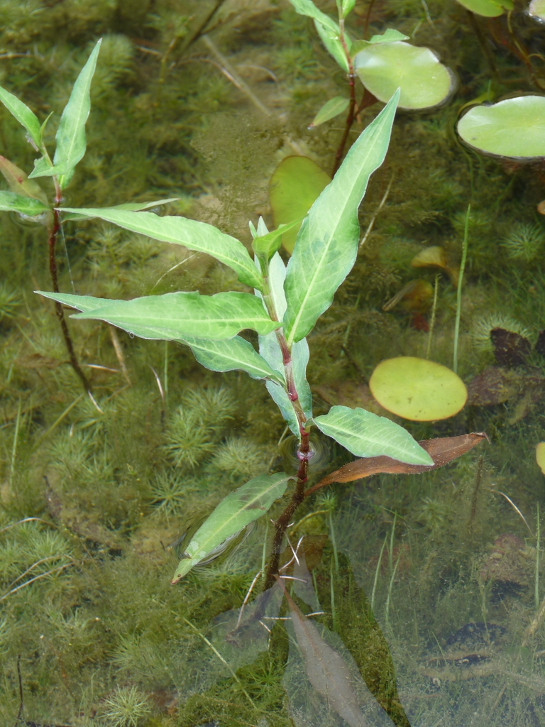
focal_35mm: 94
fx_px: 1973
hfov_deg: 15.7
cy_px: 364
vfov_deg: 20.9
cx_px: 272
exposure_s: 1/40
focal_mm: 16.7
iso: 100
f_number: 3.4
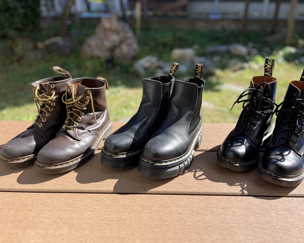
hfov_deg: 62.2
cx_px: 159
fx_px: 252
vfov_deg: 51.5
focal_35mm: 28
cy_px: 122
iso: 50
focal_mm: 5.1
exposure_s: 1/1339
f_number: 1.6
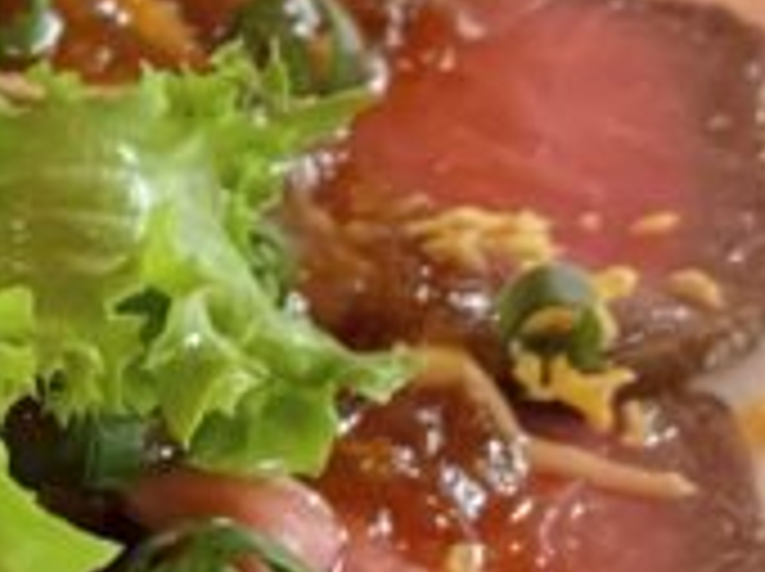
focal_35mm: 314
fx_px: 6929
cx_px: -1084
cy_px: 441
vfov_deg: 4.7
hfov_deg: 6.0
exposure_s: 1/20
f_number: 2
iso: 1250
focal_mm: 6
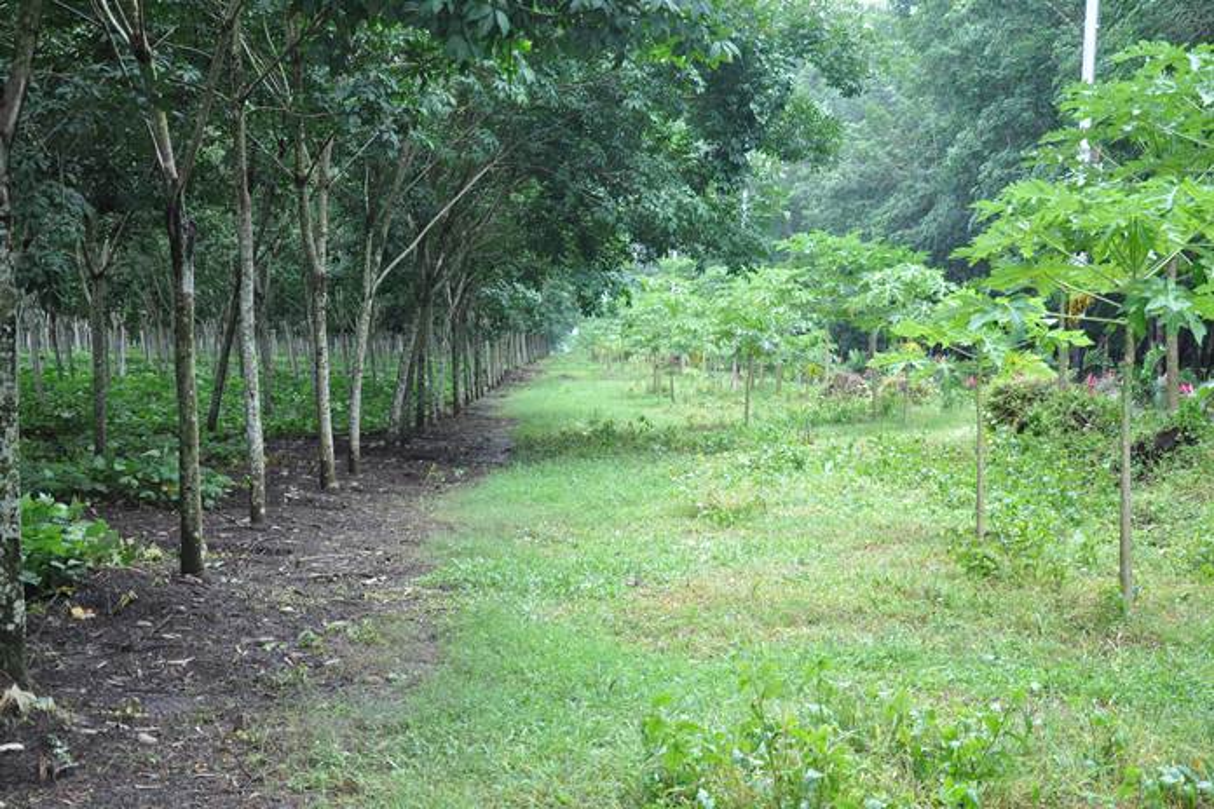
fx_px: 1922
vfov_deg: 23.8
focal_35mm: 57
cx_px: 607
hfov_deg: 35.1
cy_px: 404
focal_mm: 38
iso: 640
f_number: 6.3
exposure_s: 1/160
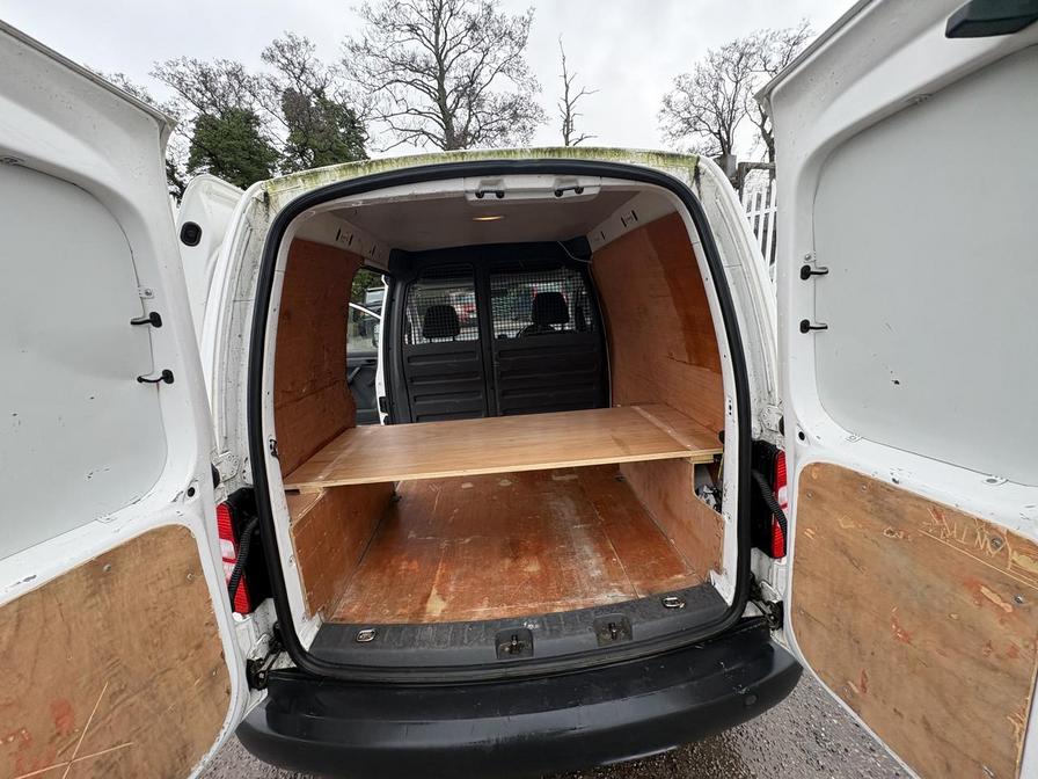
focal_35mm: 14
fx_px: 420
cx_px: 519
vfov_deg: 85.7
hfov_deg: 102.1
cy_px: 390
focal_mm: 2.22
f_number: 2.2
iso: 125
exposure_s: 1/108
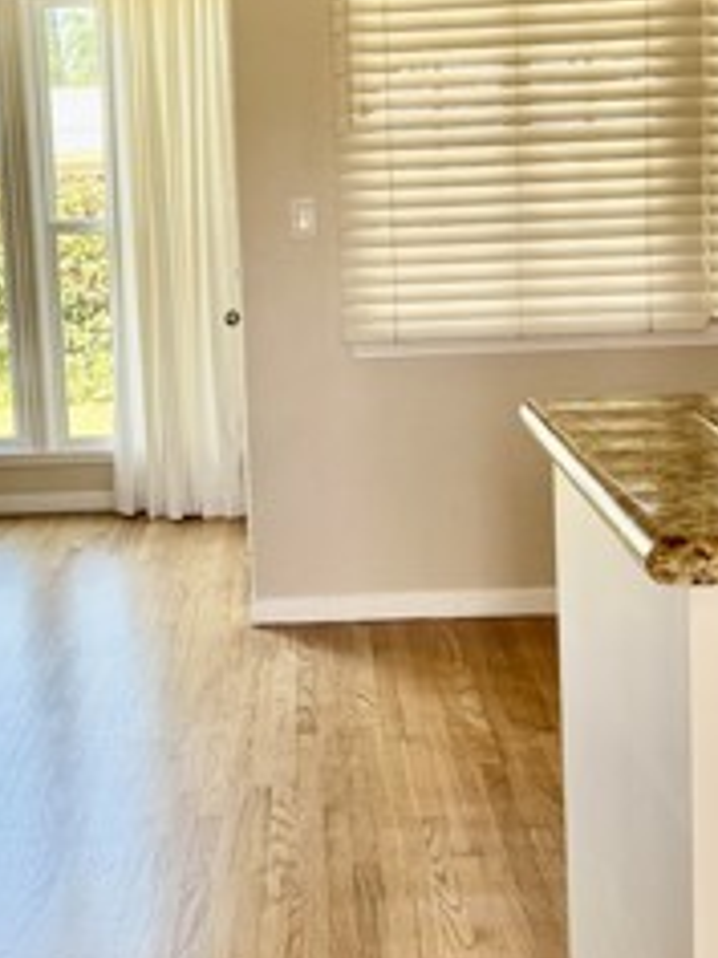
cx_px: 211
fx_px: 1798
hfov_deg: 22.4
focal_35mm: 65
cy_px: 398
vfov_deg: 29.8
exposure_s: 1/123
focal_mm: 6.76
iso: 50
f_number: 1.78
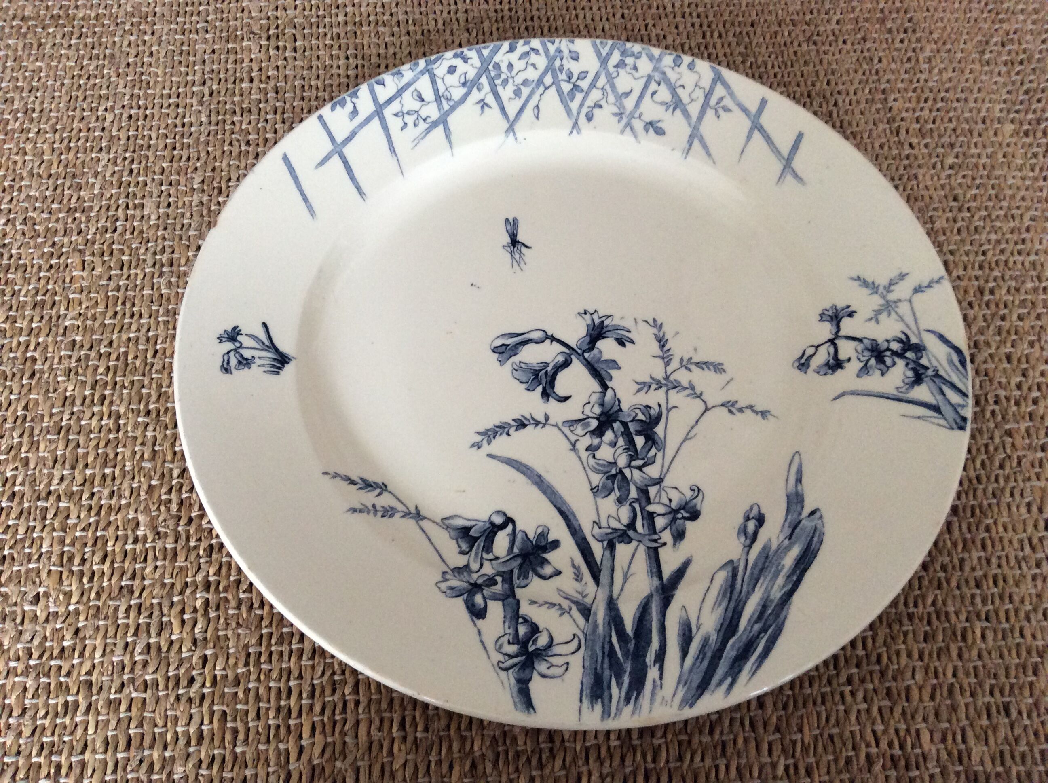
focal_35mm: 32
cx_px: 524
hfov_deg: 56.9
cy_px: 392
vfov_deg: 44.1
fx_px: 967
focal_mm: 3.3
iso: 160
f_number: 2.4
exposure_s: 1/25
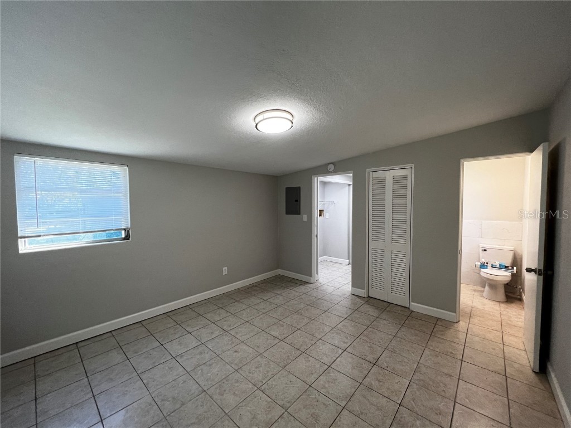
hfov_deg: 106.2
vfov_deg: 89.9
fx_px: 214
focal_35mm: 13
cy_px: 214
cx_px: 286
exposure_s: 1/120
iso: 200
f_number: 1.8
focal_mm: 1.57
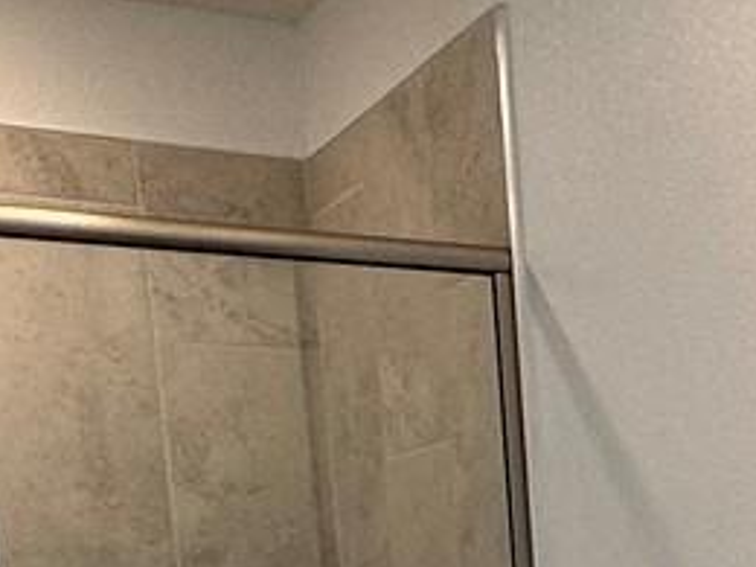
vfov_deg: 14.6
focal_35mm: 86
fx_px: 1878
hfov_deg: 21.4
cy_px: 1087
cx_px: 875
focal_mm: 2.22
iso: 125
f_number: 2.2
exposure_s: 1/120
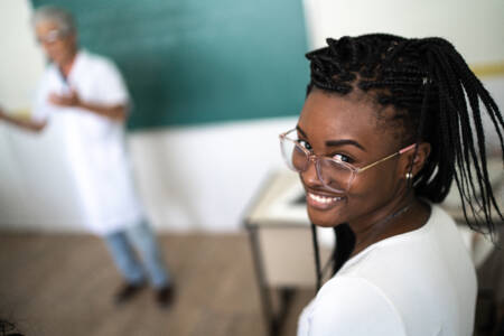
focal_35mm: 35
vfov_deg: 37.9
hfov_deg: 54.4
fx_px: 490
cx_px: 252
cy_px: 168
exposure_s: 1/320
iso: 320
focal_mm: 35
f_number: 1.4
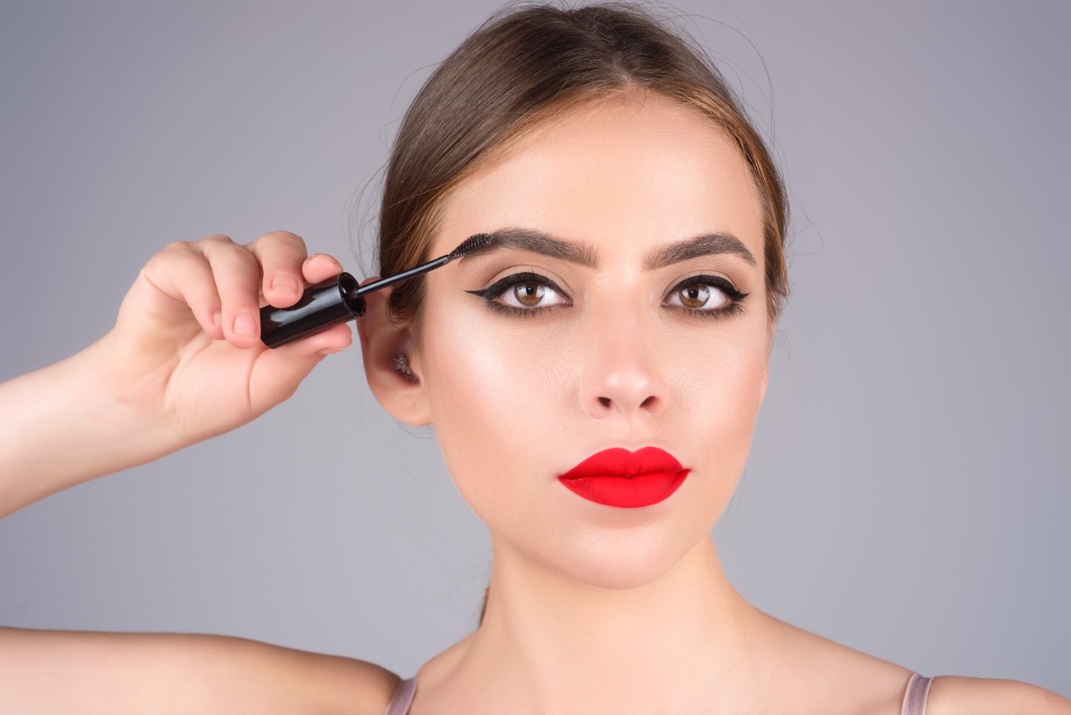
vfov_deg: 22.6
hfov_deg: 33.4
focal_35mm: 60
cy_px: 358
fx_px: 1786
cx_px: 536
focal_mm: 60
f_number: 8
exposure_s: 1/160
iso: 100
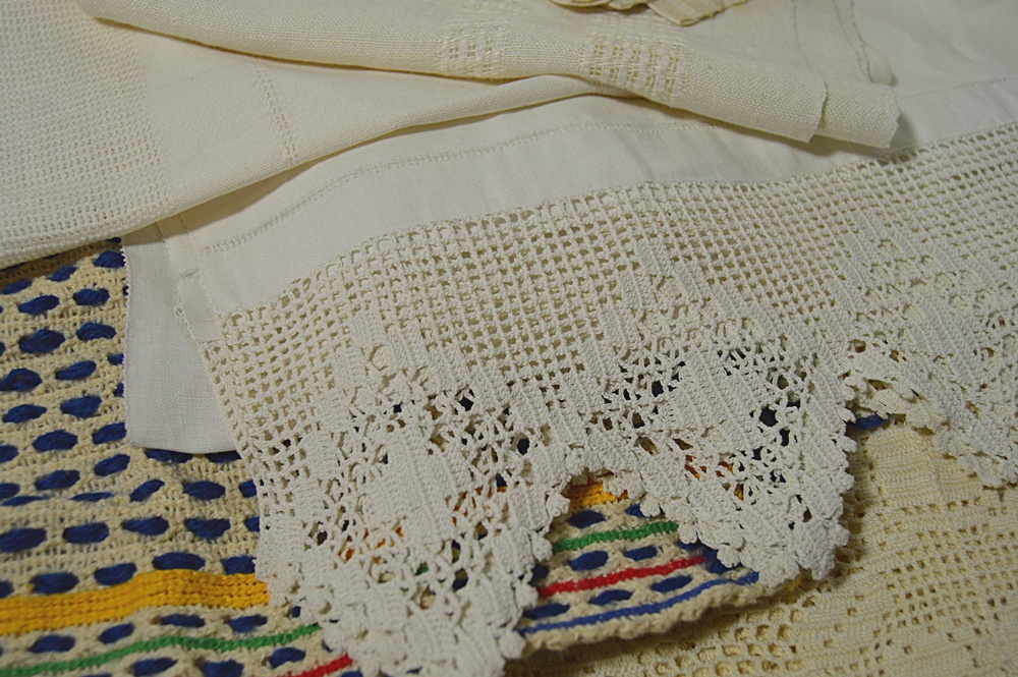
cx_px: 509
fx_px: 975
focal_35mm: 34
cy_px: 338
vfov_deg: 38.3
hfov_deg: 55.1
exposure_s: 1/100
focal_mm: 23
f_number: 5
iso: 400
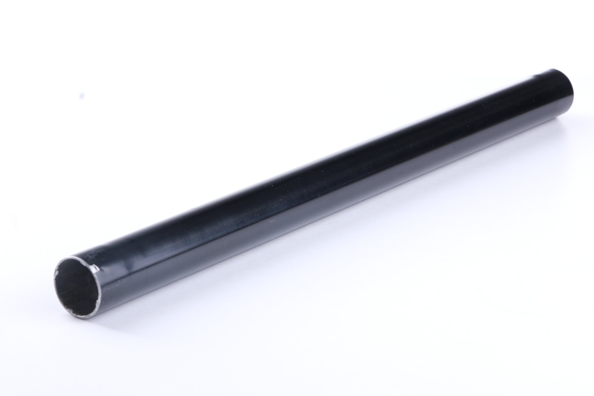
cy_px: 198
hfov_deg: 17.1
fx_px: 1980
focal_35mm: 120
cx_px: 297
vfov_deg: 11.4
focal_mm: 80
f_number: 14
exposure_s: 1/125
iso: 160
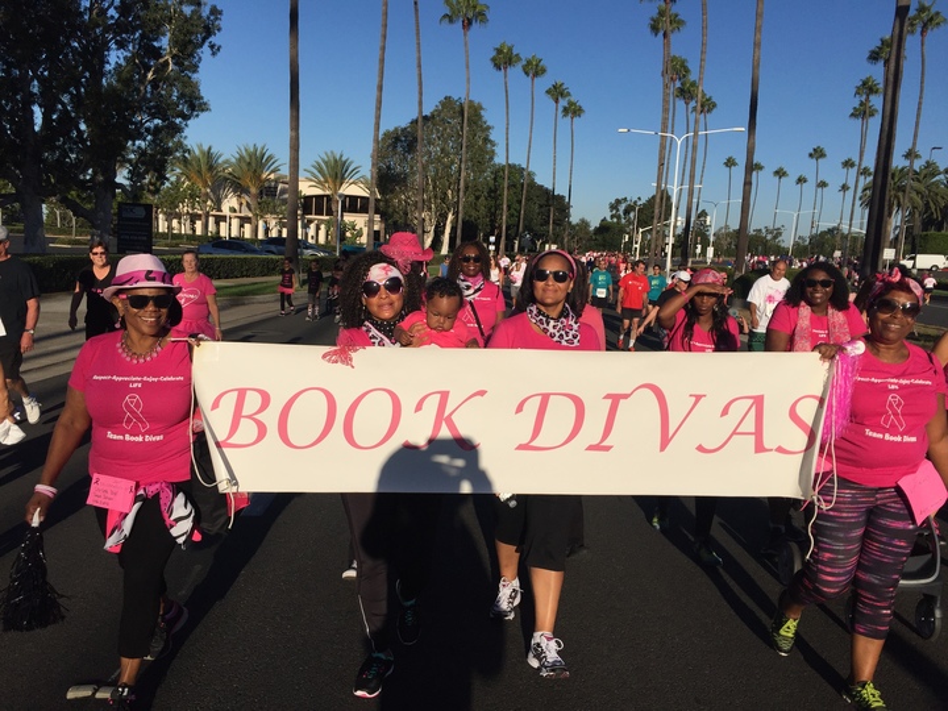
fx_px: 794
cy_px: 356
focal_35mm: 29
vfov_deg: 48.2
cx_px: 474
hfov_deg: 61.7
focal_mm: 4.15
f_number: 2.2
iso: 32
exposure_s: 1/4950
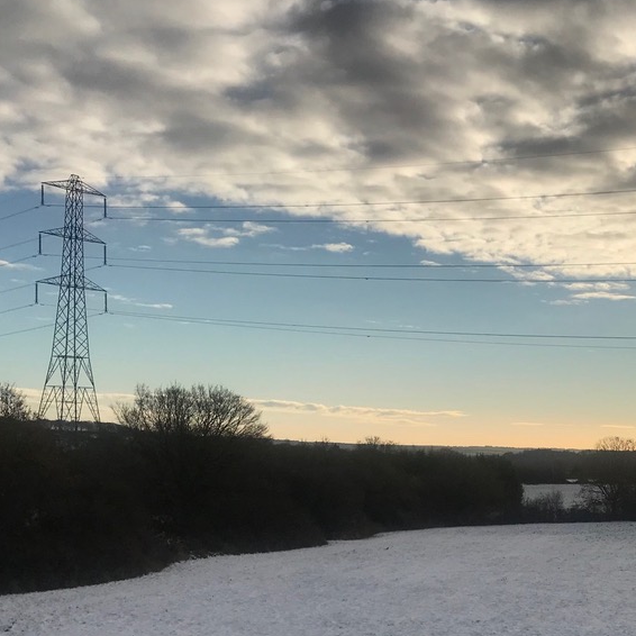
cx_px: 555
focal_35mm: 56
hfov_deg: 29.5
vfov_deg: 30.1
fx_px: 1164
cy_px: 478
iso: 20
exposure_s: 1/6849
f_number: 1.8
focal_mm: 3.99
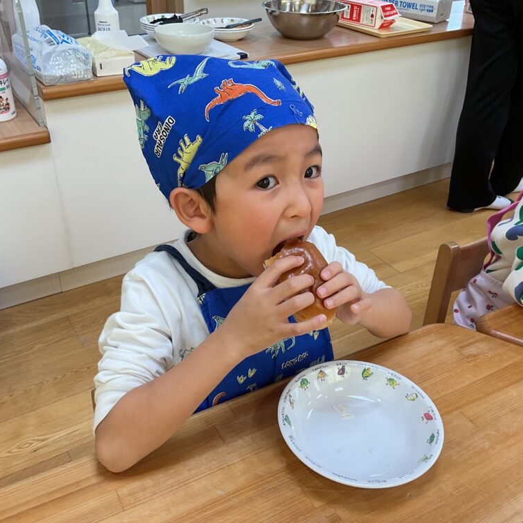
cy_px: 257
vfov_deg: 47.2
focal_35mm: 35
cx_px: 250
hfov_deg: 47.2
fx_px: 598
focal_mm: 3
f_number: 1.8
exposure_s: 1/120
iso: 40
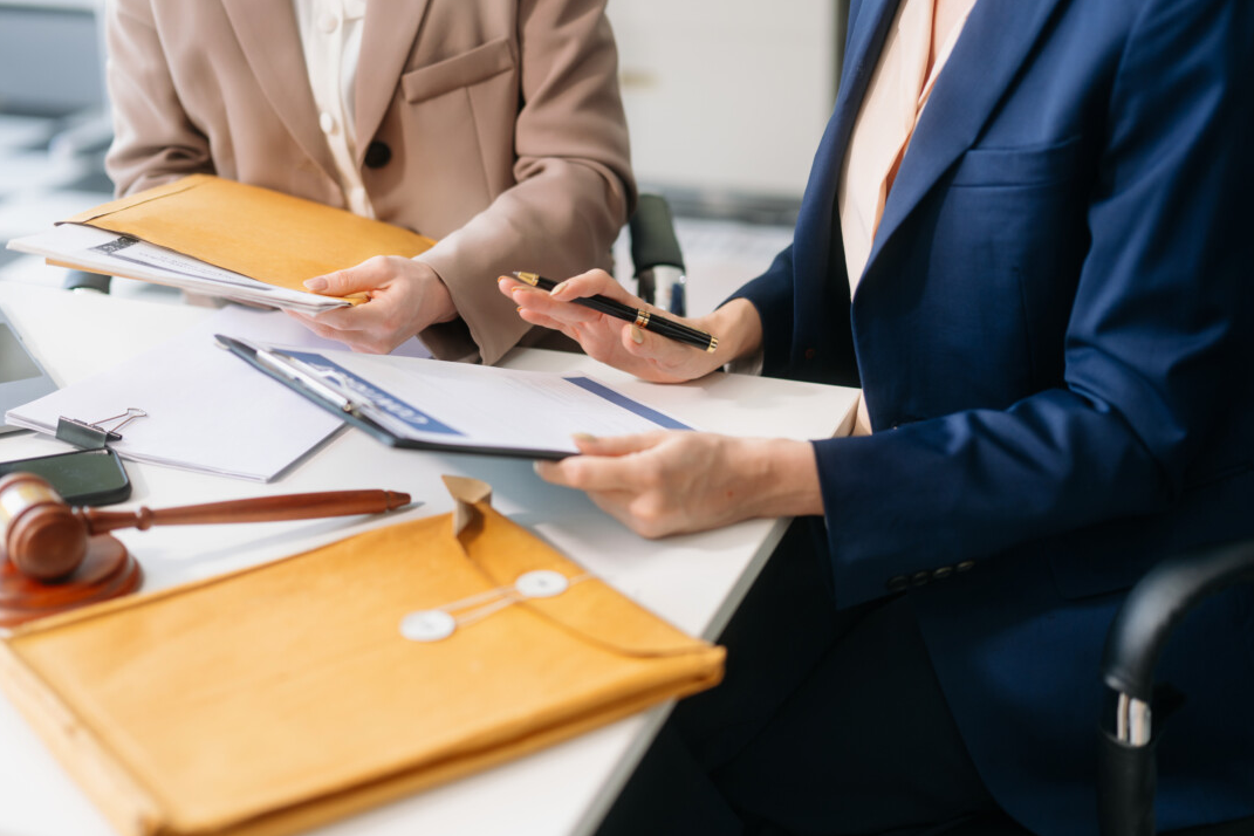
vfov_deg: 24.2
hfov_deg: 35.6
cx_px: 597
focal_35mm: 56
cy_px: 445
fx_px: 1951
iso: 200
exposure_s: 1/160
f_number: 2
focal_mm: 50
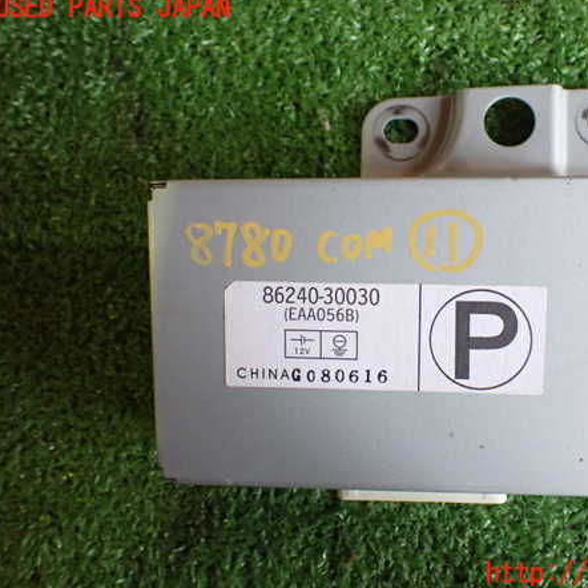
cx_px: 387
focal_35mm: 36
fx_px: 692
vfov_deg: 46.0
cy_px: 291
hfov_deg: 45.4
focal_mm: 5.4
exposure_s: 1/100
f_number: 2.3
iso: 800
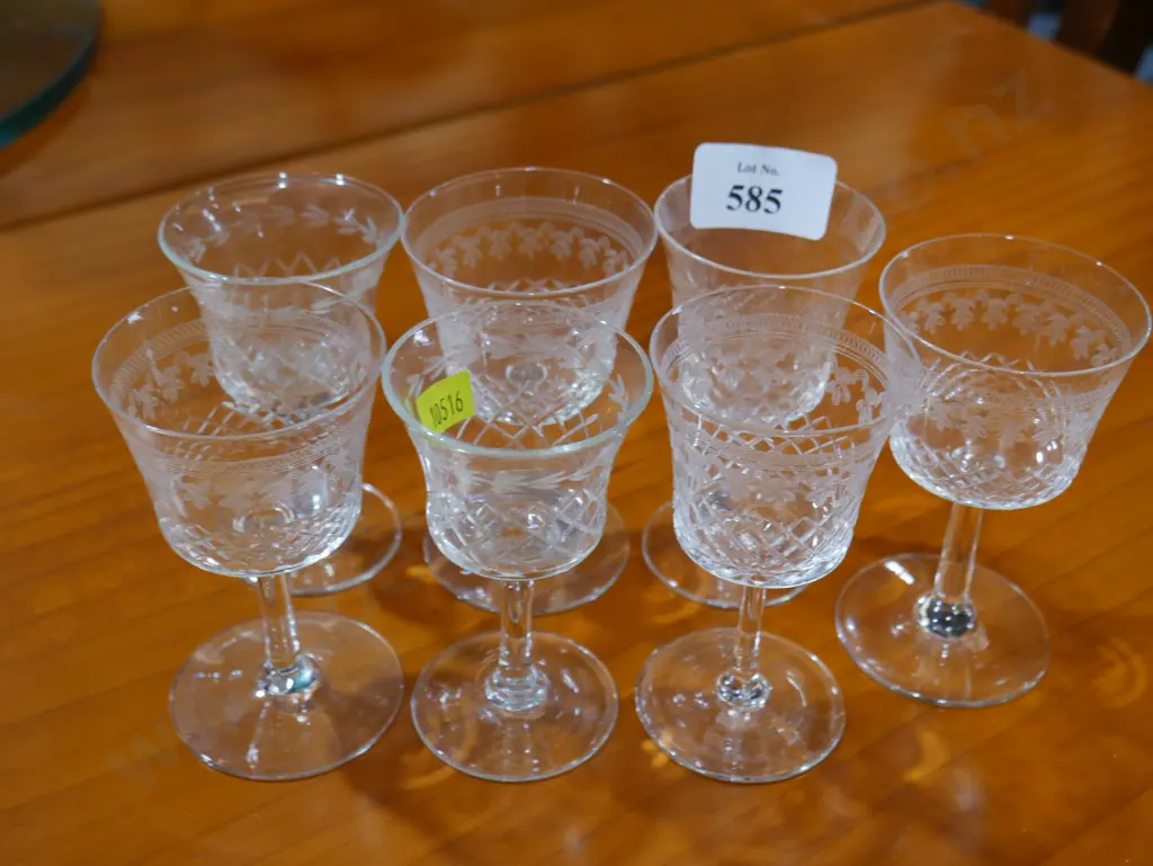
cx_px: 576
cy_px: 433
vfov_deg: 32.9
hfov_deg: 42.9
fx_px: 1466
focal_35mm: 44
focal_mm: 22
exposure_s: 1/60
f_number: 4.7
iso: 320
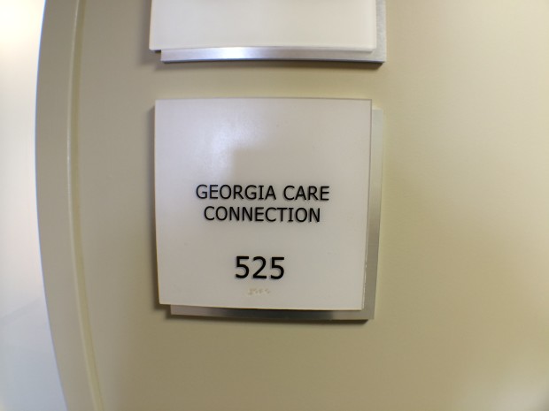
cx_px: 274
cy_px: 206
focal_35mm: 30
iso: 64
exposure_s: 1/30
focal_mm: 4.12
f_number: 2.2
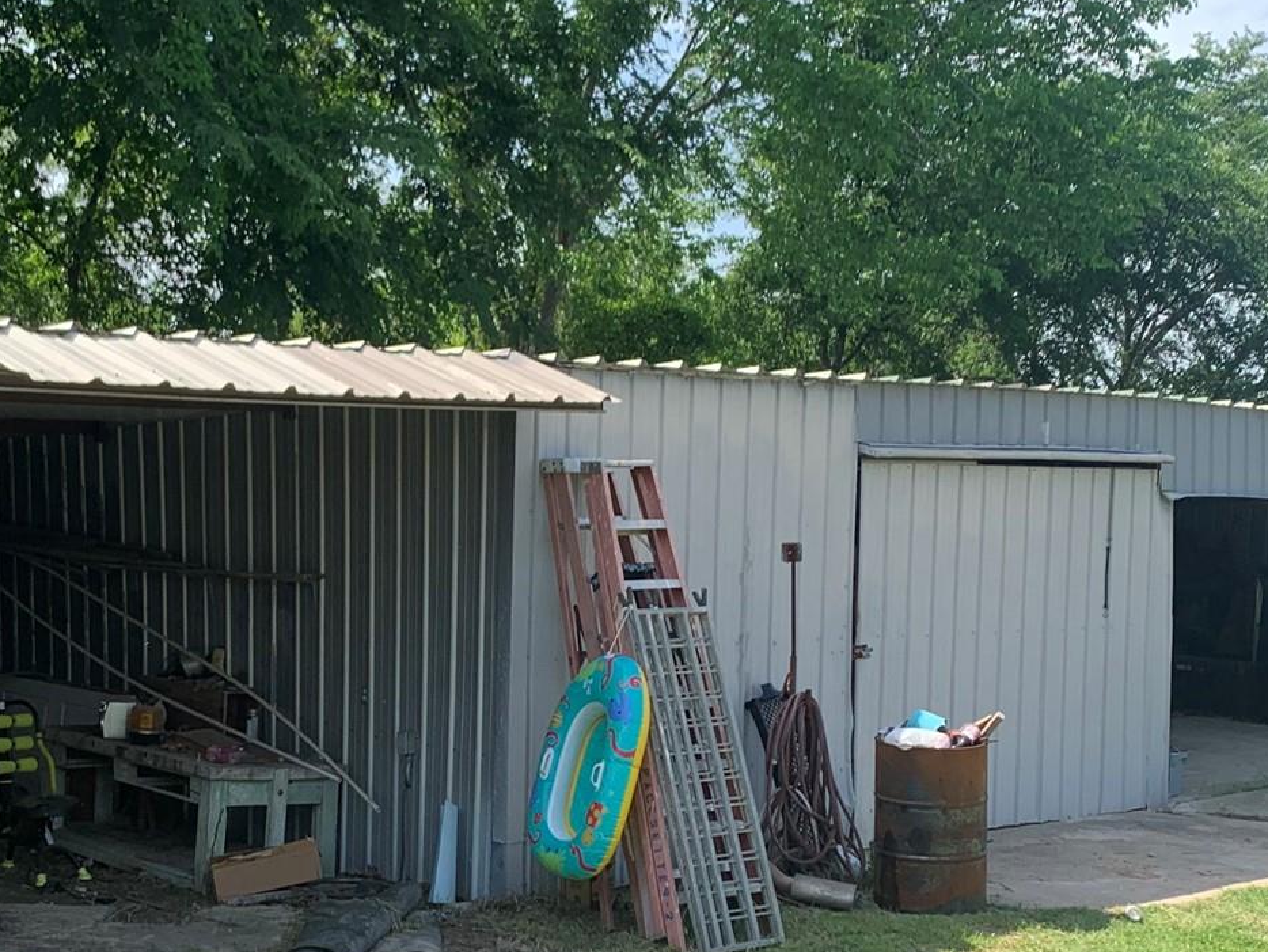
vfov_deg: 25.4
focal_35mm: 57
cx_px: 472
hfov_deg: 33.6
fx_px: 2088
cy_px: 683
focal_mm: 4.25
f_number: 1.8
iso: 25
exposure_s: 1/864
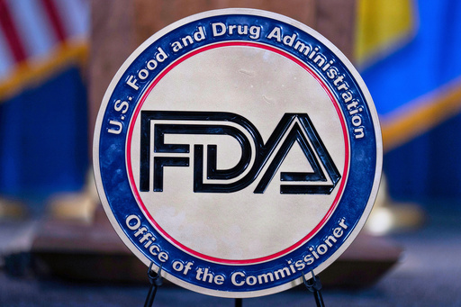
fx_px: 2560
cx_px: 230
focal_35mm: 200
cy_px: 154
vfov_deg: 6.9
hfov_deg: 10.3
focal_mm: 200
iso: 1250
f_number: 2.8
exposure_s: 1/500
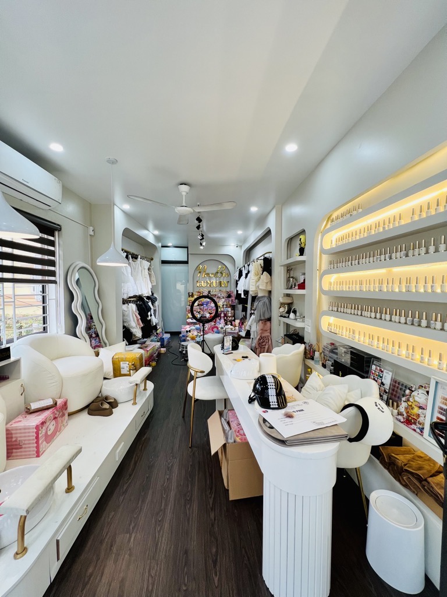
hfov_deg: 89.9
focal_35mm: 13
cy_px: 298
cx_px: 224
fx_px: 224
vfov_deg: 106.2
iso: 64
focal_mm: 1.57
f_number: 1.8
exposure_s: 1/100
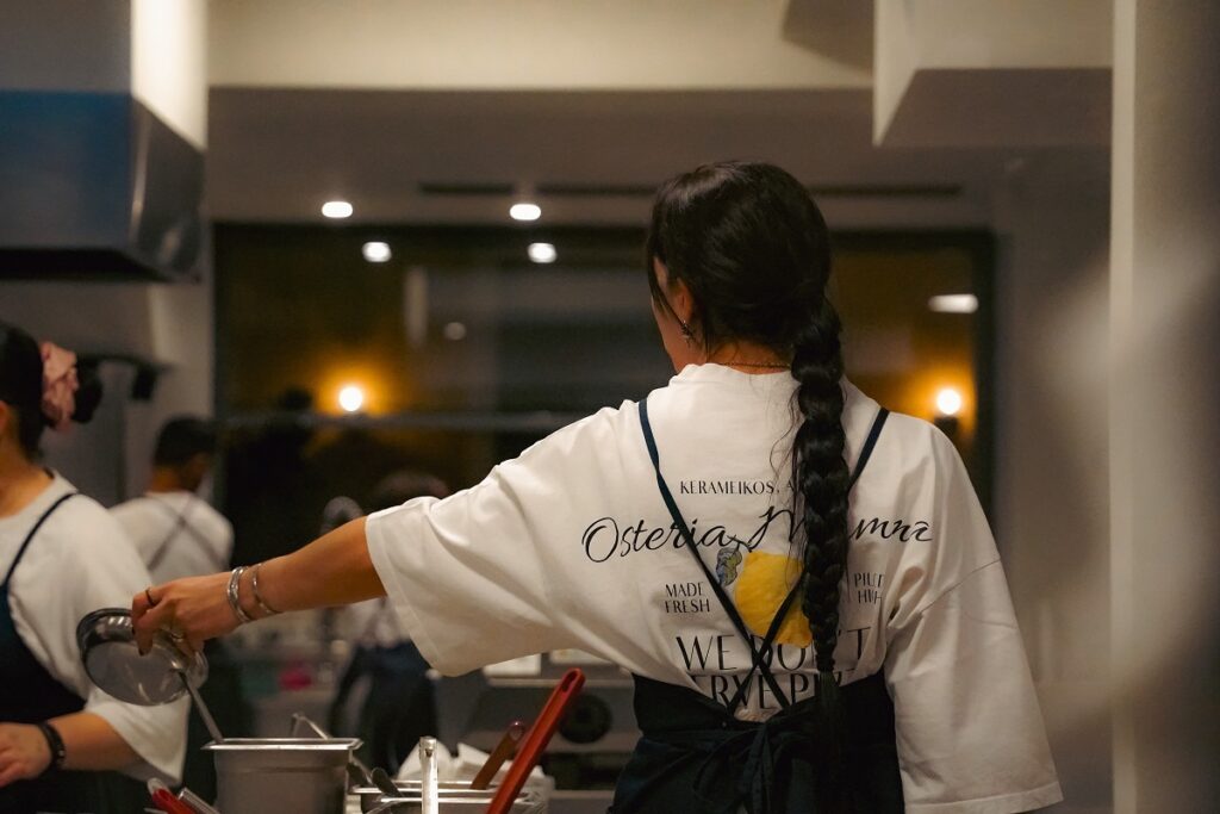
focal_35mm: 105
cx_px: 610
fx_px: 3559
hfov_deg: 19.5
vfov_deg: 13.0
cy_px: 407
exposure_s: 1/2500
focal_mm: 70
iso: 10000
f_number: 2.8
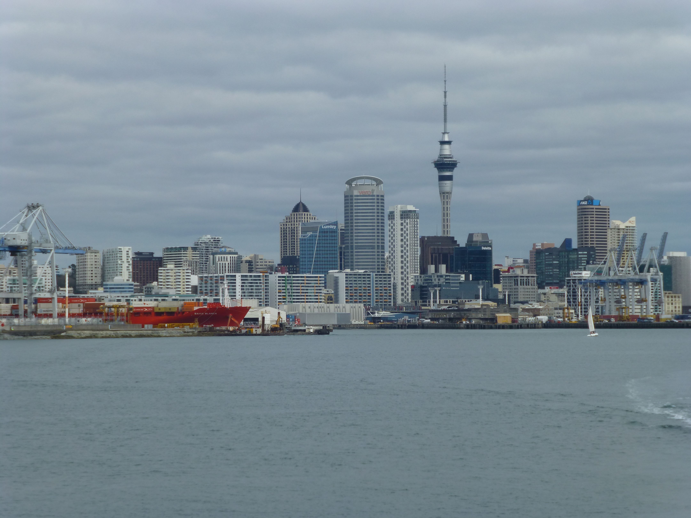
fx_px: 2435
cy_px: 259
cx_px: 346
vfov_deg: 12.1
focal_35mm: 122
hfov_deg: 16.1
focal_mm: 21.8
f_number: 5.4
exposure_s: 1/400
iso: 100
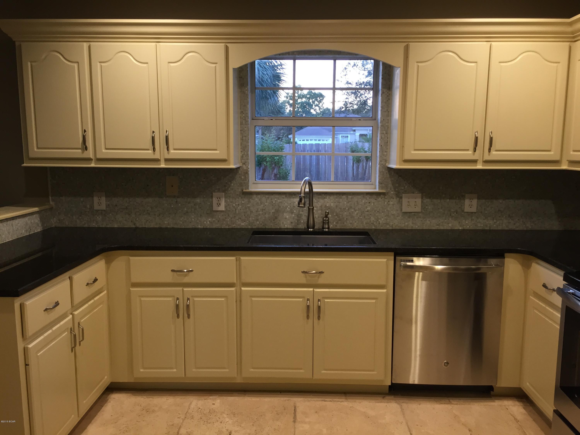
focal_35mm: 29
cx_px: 290
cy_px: 218
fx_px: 486
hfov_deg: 61.7
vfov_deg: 48.2
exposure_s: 1/30
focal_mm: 4.15
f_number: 2.2
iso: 64
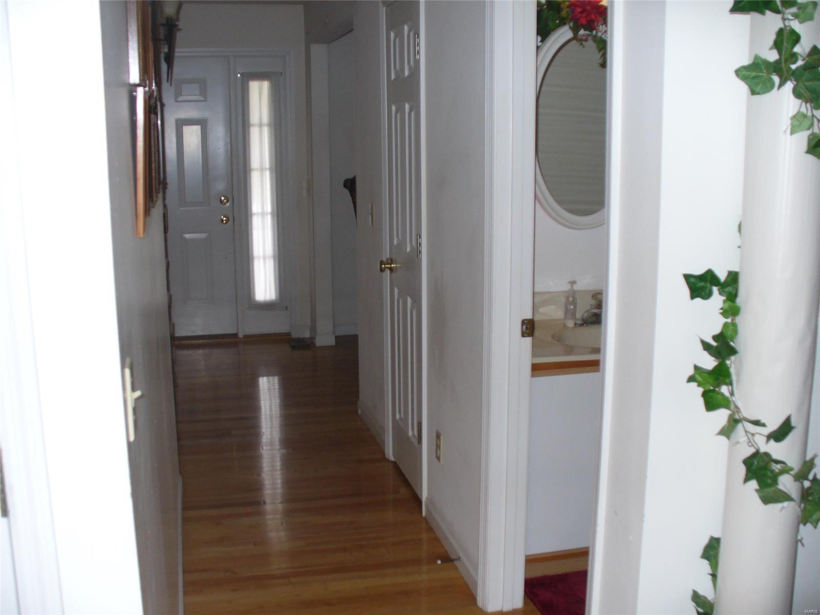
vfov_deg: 38.7
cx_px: 410
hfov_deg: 50.1
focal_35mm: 37
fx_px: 876
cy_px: 308
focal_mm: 6.1
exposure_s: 1/30
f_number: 2.8
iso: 100
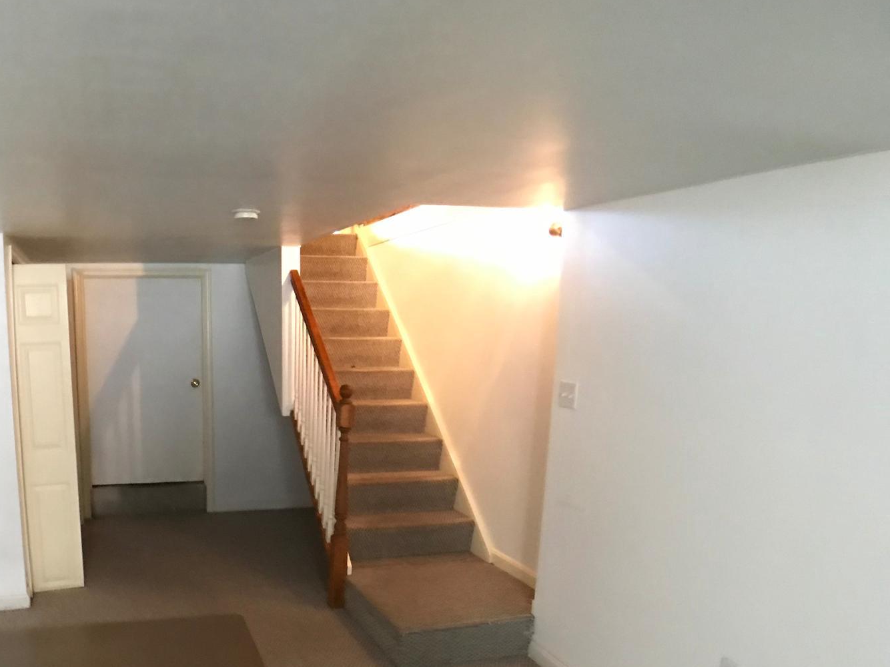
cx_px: 250
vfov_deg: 33.1
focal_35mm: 43
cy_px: 483
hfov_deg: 42.8
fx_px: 1105
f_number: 1.8
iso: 80
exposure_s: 1/5
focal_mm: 3.99
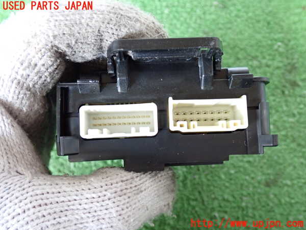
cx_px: 153
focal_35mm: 36
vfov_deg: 39.7
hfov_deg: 51.4
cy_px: 115
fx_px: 318
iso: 800
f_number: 2.5
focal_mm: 6.37
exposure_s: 1/40
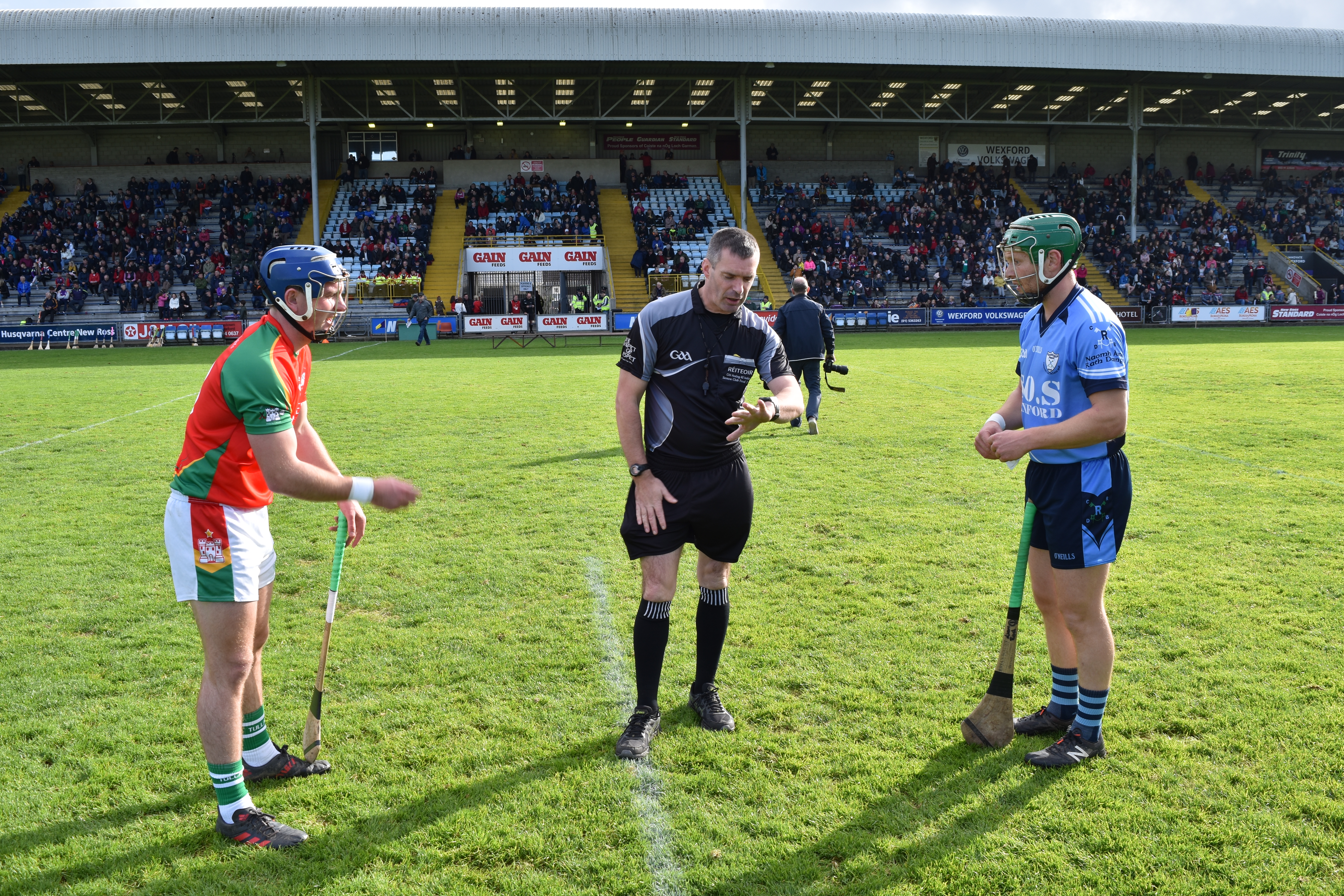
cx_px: 684
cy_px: 435
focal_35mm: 31
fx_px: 1157
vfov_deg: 42.3
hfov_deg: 60.3
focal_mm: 20
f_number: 9
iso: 100
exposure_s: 1/100
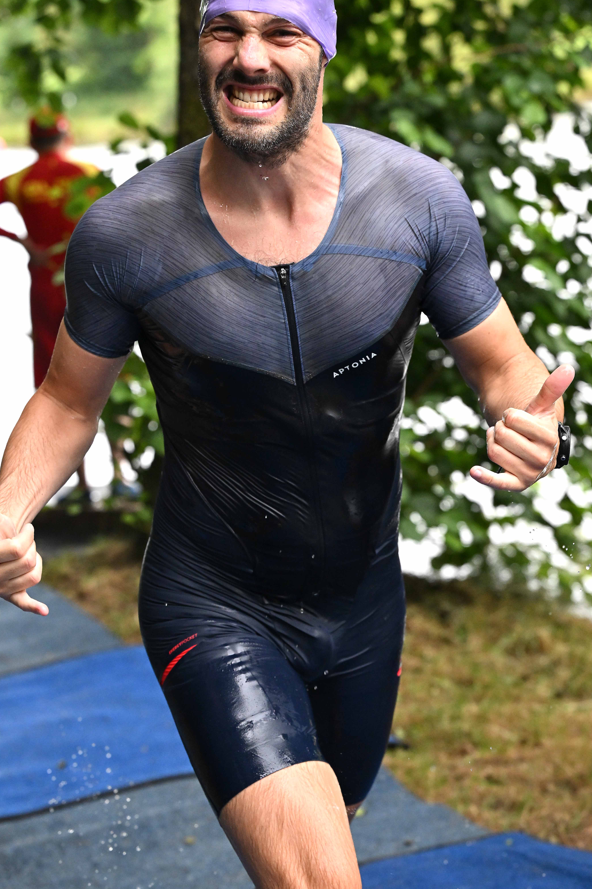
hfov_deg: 14.7
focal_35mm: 93
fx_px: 2294
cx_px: 273
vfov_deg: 21.9
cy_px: 445
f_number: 4
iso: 3200
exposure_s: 1/1600
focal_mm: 70
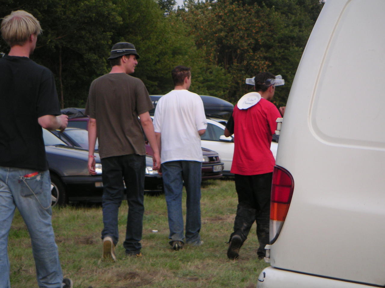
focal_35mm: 111
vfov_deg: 13.3
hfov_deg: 17.7
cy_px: 144
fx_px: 1235
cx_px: 192
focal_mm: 17.1
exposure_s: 1/111
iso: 64
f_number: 3.6
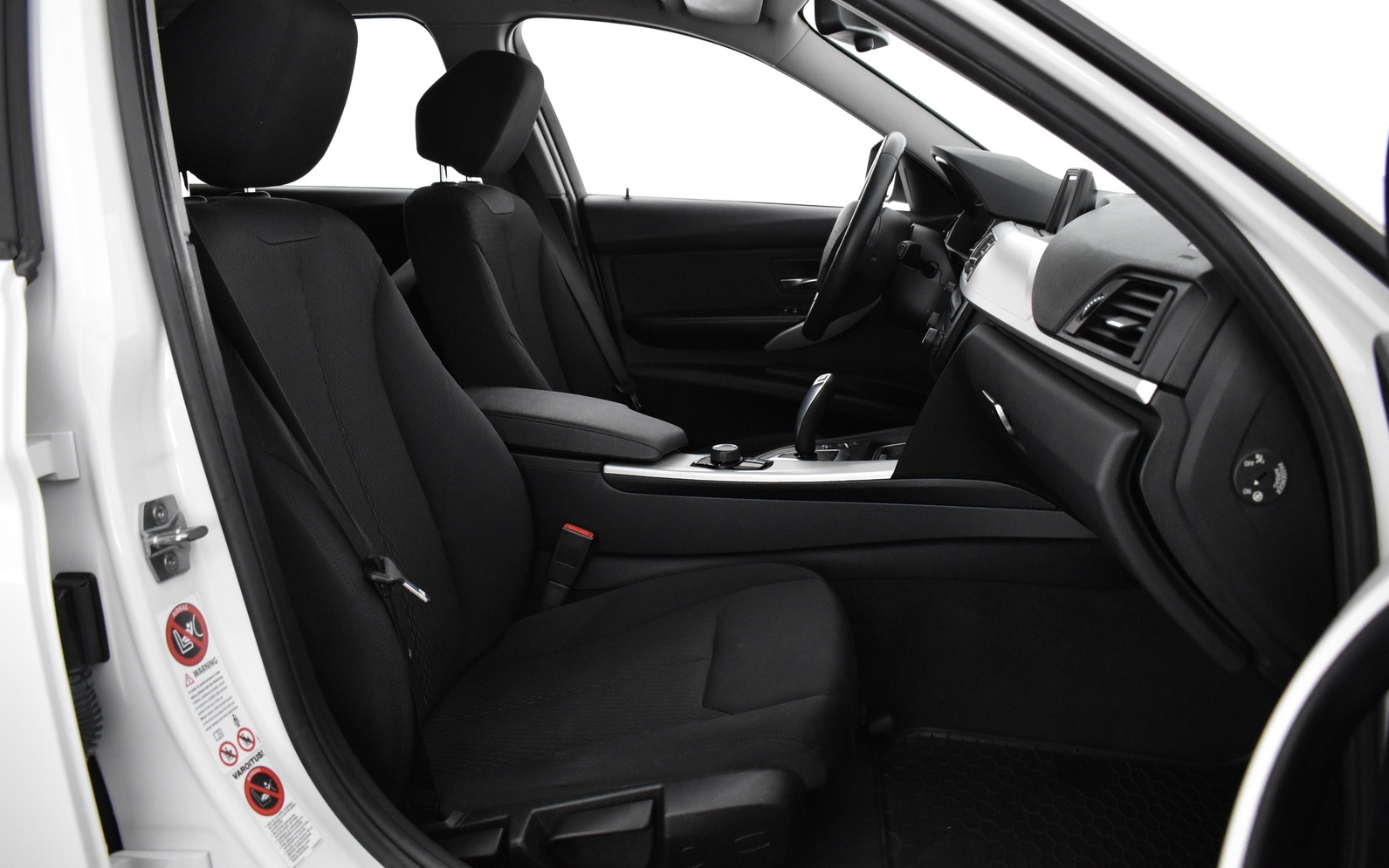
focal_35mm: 28
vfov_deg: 44.5
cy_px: 416
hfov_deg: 66.5
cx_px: 691
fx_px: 1060
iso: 3200
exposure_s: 1/60
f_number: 4
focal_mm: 18
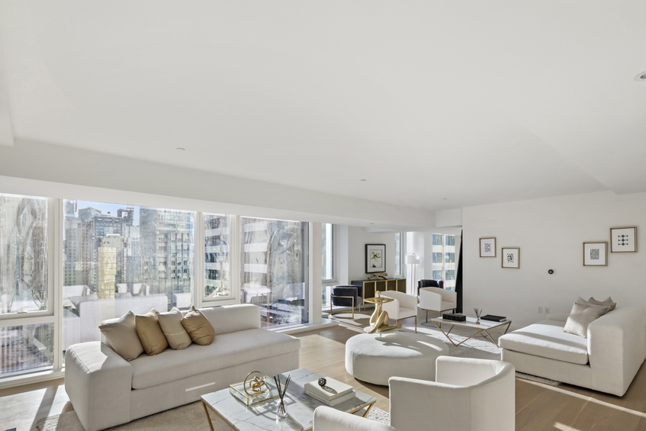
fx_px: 341
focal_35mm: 19
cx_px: 347
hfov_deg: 86.7
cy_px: 265
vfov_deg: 63.8
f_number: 9
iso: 320
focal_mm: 15
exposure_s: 1/60
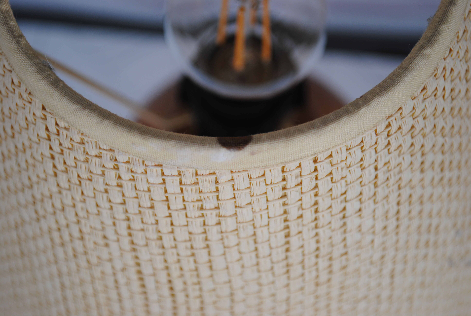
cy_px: 158
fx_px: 943
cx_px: 236
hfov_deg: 28.0
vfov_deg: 19.0
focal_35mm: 72
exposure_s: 1/125
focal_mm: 48
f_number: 5.3
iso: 200
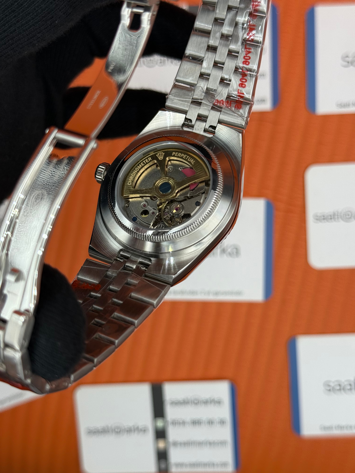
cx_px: 178
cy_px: 236
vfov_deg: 39.7
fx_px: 656
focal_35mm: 48
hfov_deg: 30.3
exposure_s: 1/601
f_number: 1.78
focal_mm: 6.76
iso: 64
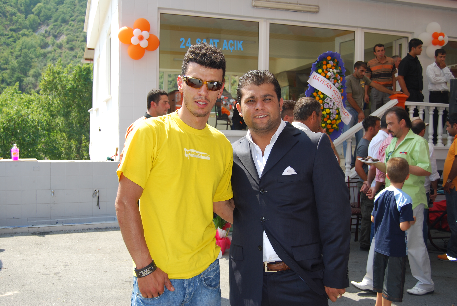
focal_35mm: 39
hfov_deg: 49.5
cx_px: 228
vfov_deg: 34.3
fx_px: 496
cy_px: 153
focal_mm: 26
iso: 100
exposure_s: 1/200
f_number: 5
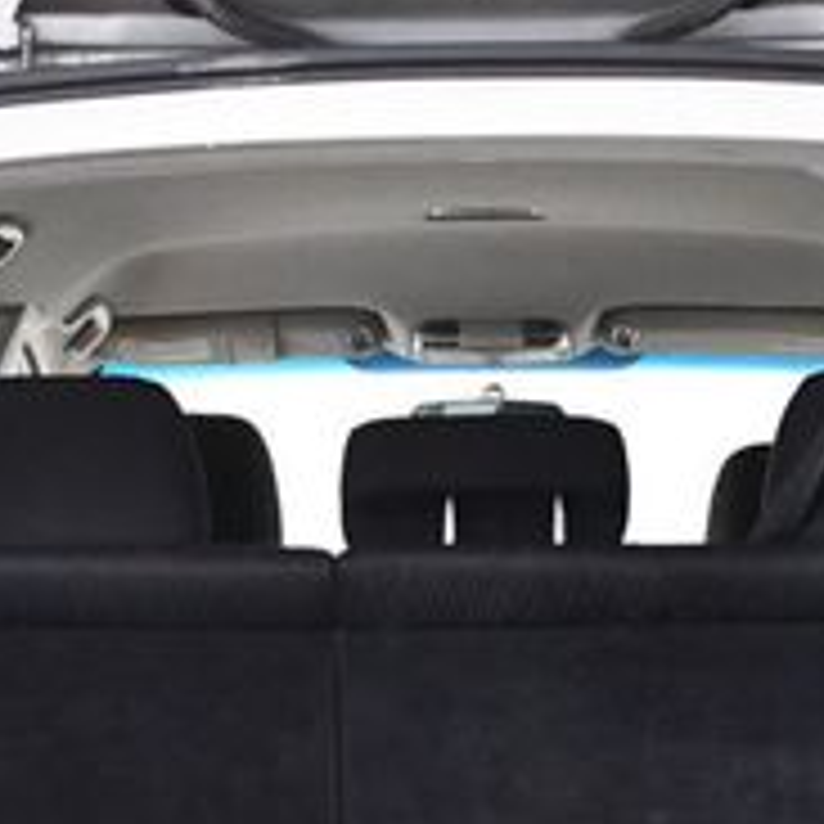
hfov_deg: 16.3
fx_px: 2882
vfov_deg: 16.0
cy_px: 788
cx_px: 495
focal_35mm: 107
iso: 3200
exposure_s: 1/60
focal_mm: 18
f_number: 3.5
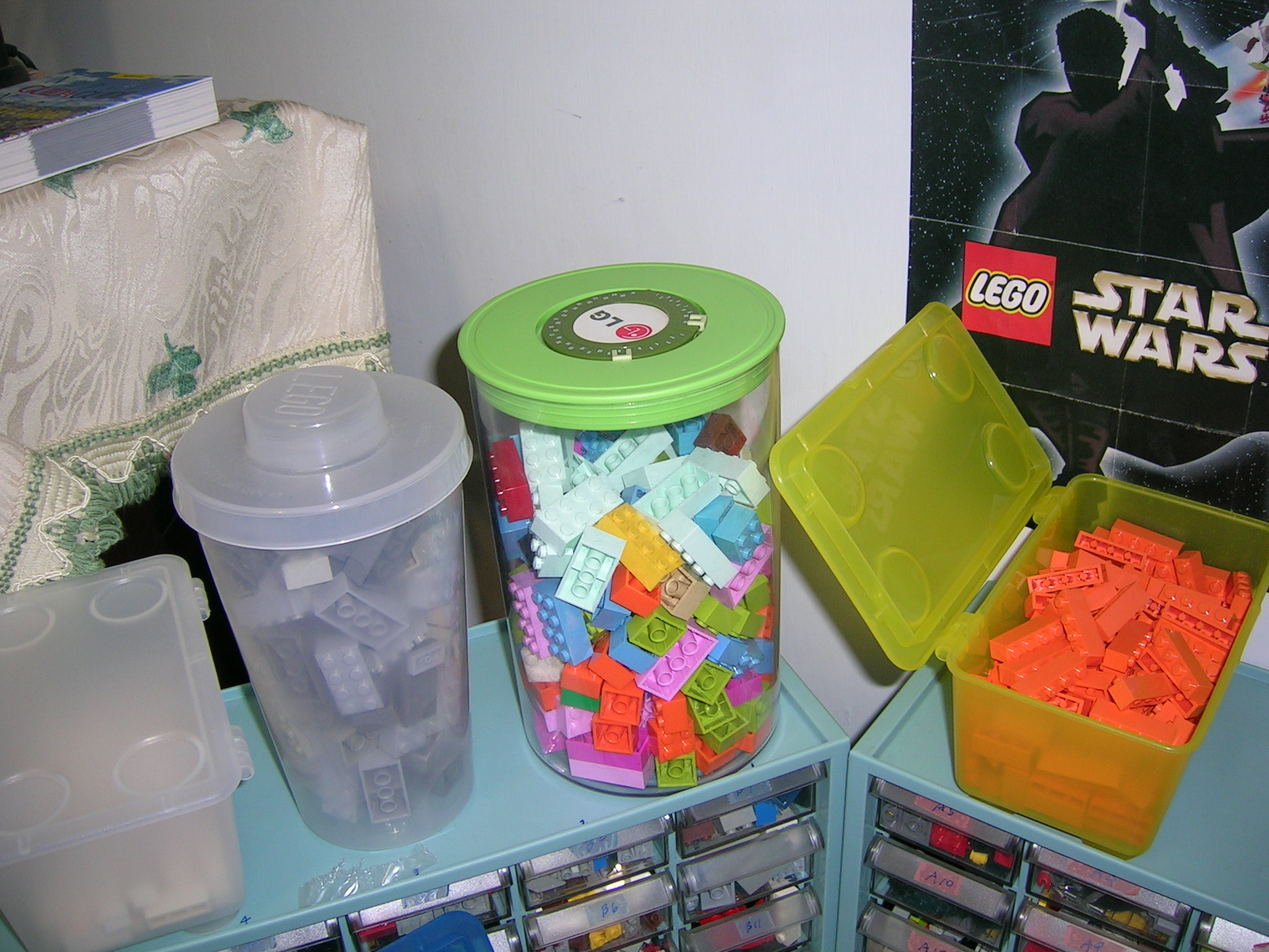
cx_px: 634
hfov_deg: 52.6
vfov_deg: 40.7
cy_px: 476
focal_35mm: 35
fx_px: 1283
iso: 50
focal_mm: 5.4
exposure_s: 1/60.1
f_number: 2.8
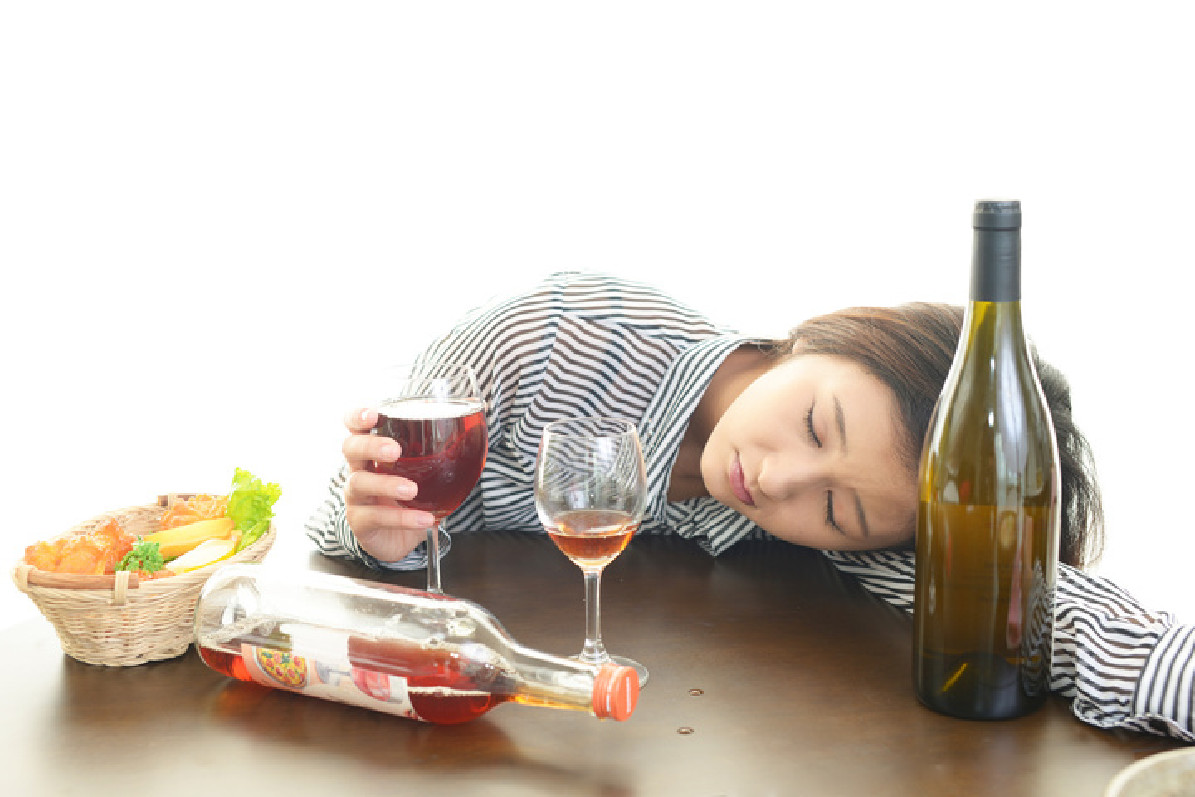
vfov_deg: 27.0
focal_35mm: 50
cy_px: 398
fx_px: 1660
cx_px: 598
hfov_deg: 39.6
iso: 100
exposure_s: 1/50
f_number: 5
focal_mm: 50
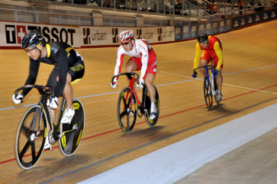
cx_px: 138
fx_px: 807
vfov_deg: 13.0
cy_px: 92
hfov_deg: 19.5
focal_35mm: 105
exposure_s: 1/250
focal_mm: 70
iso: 1000
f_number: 6.3
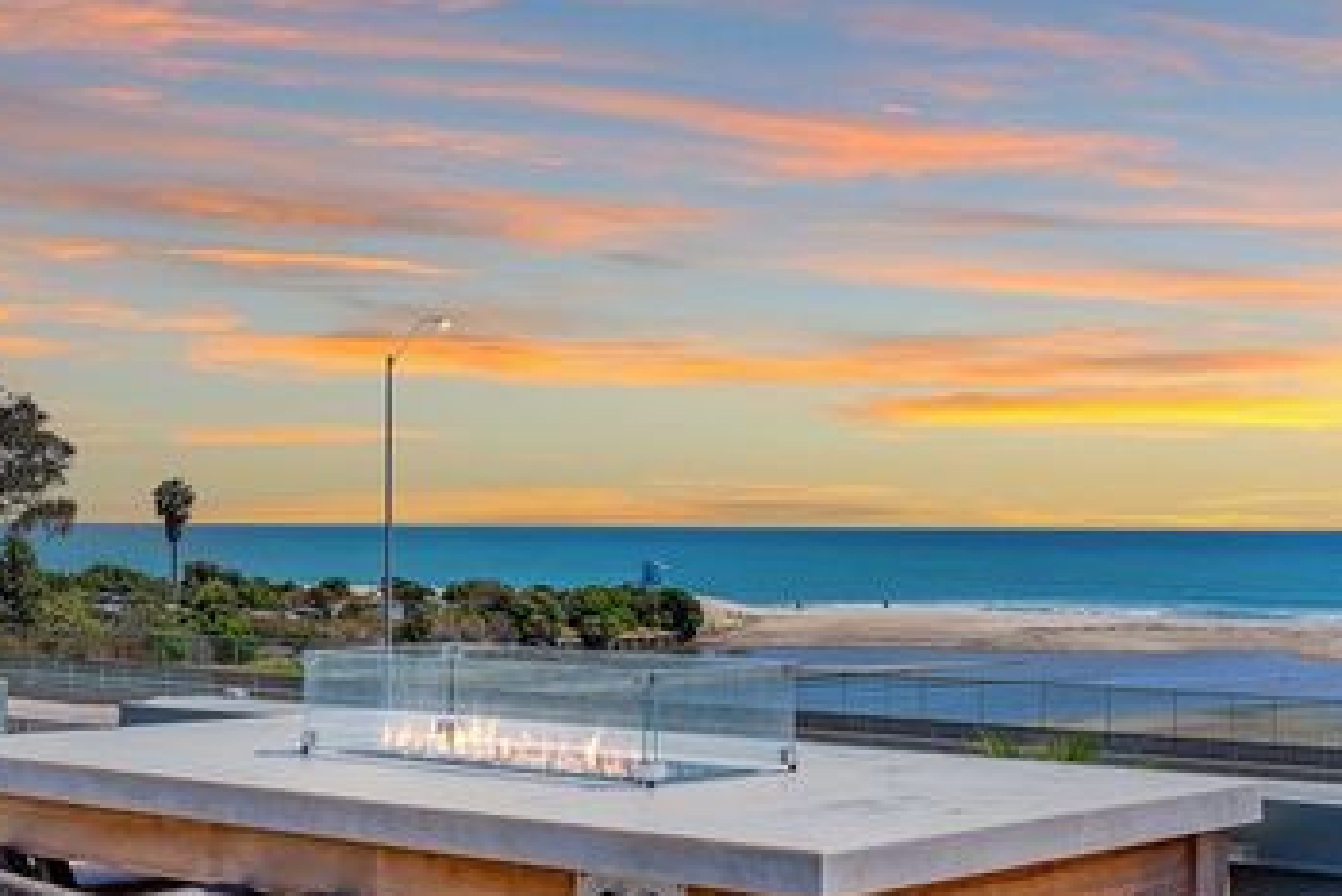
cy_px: 479
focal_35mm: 63
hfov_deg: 31.9
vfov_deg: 21.6
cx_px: 600
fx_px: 2349
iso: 800
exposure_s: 1/1600
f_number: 13
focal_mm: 44
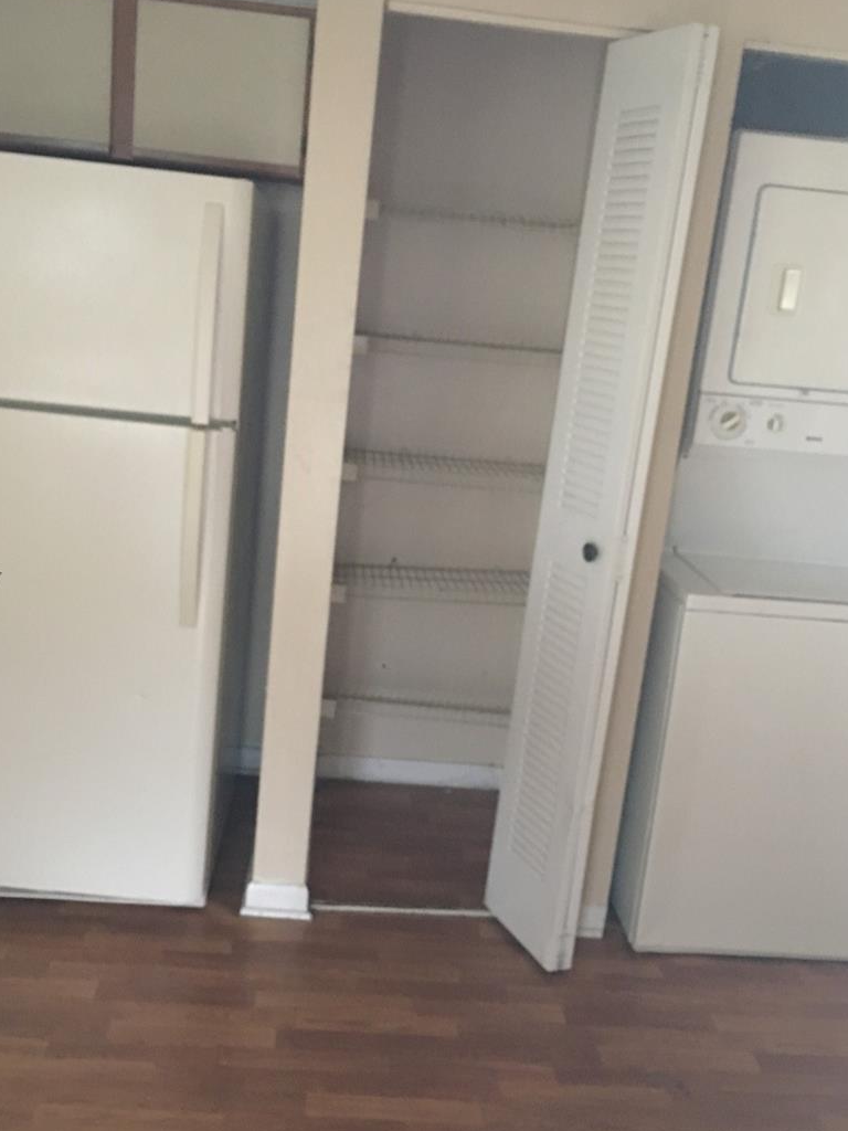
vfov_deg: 54.0
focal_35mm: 34
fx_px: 1111
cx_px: 402
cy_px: 580
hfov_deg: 41.8
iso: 100
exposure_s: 1/4
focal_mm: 4.15
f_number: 2.2
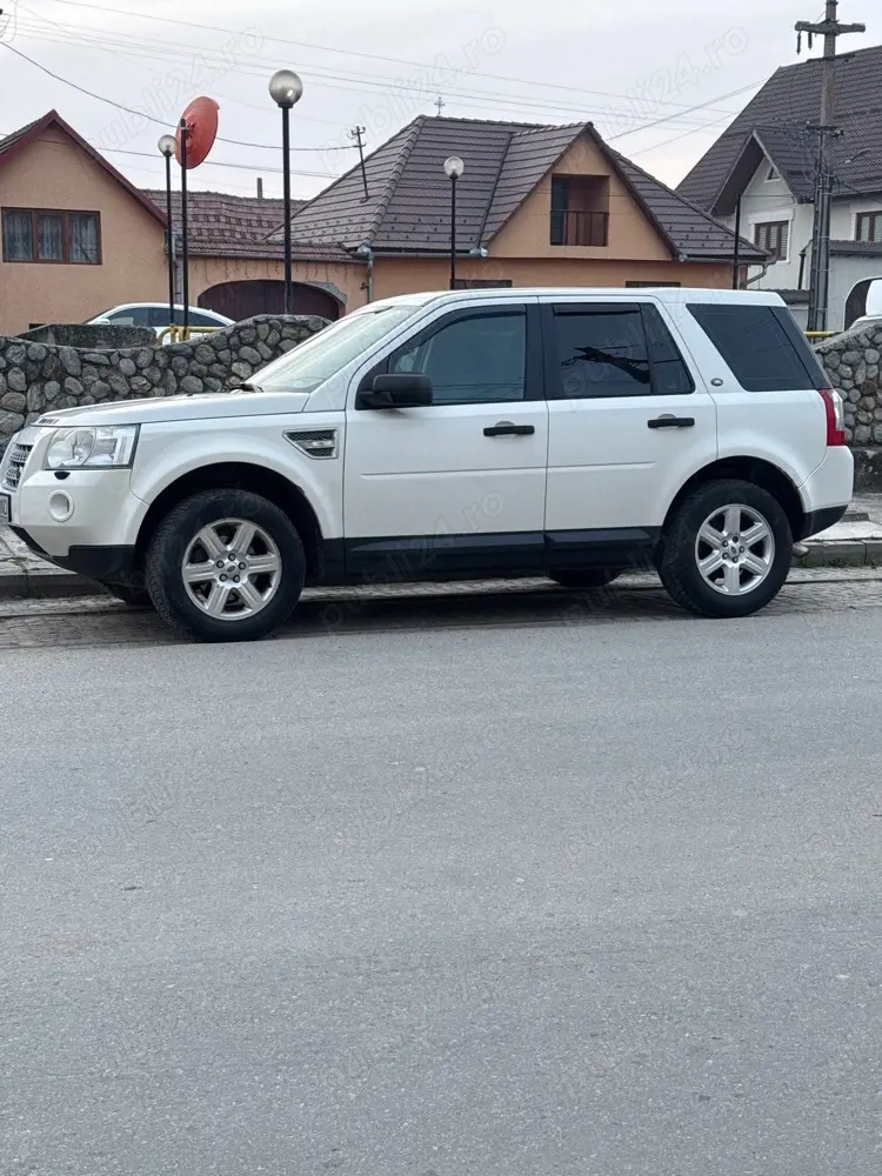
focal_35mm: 48
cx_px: 441
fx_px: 1631
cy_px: 588
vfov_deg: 39.7
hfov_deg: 30.3
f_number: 1.78
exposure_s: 1/126
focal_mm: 6.76
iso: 80
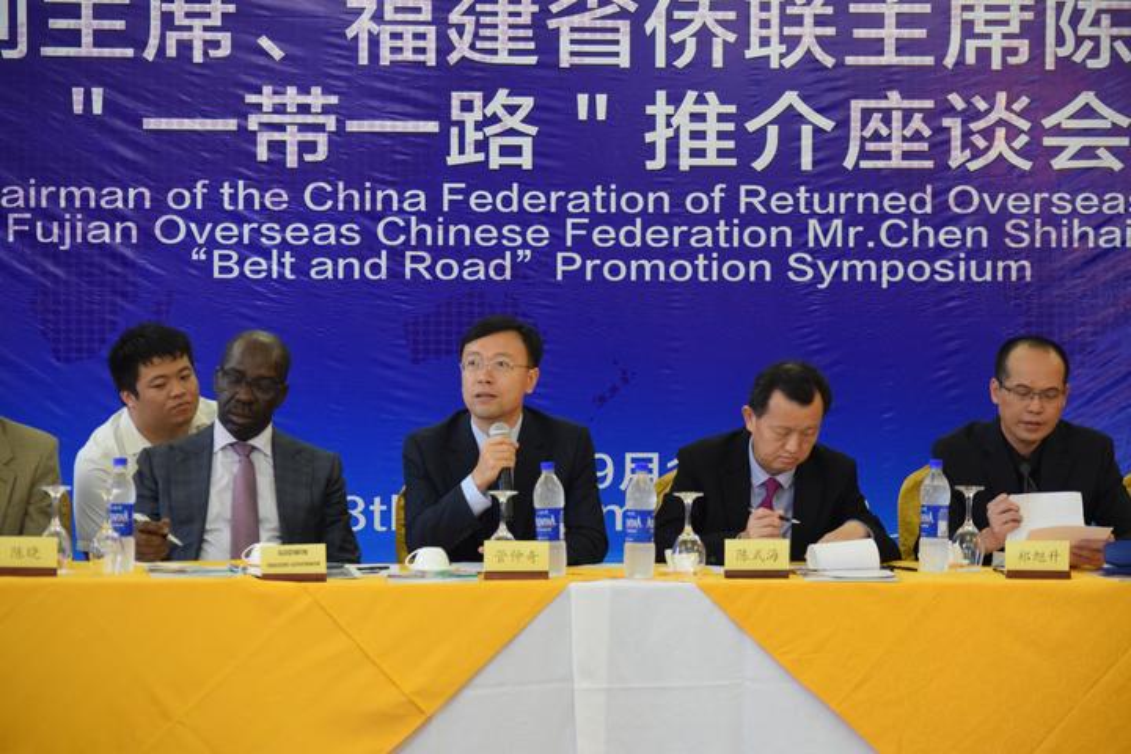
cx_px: 566
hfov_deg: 16.1
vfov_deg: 10.8
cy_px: 377
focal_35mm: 128
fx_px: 4005
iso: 3200
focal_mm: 85
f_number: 4.2
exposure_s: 1/45
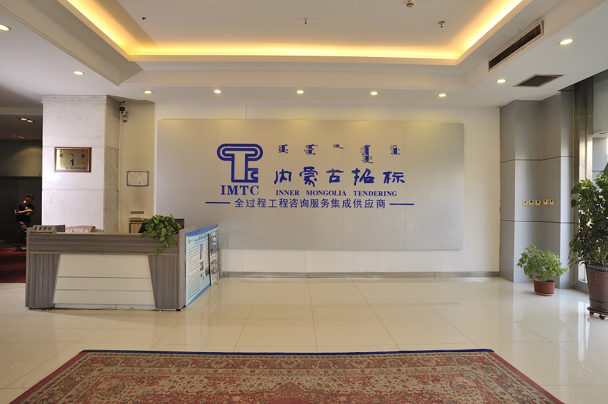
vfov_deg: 61.8
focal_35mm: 20
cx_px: 304
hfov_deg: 84.0
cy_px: 202
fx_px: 337
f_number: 8
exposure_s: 1/30
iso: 400
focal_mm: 20
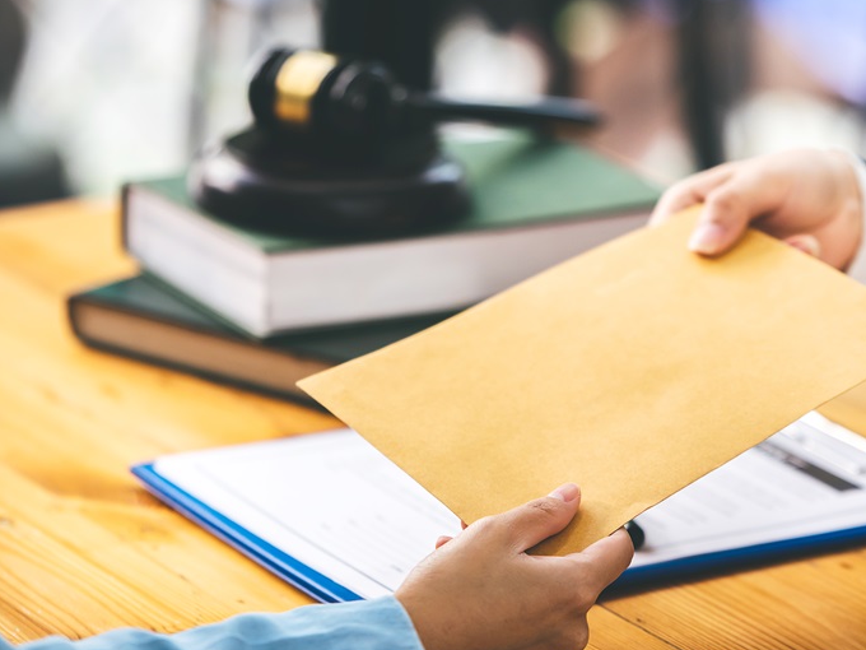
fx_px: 4528
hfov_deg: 10.9
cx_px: 486
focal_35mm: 181
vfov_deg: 8.2
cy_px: 345
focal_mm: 125
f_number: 2.8
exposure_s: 1/200
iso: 320
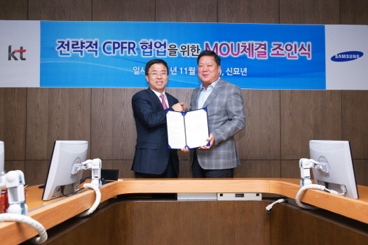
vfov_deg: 37.9
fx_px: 358
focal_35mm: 35
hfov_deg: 54.4
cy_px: 122
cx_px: 184
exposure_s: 1/100
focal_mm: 35
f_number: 4
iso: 400
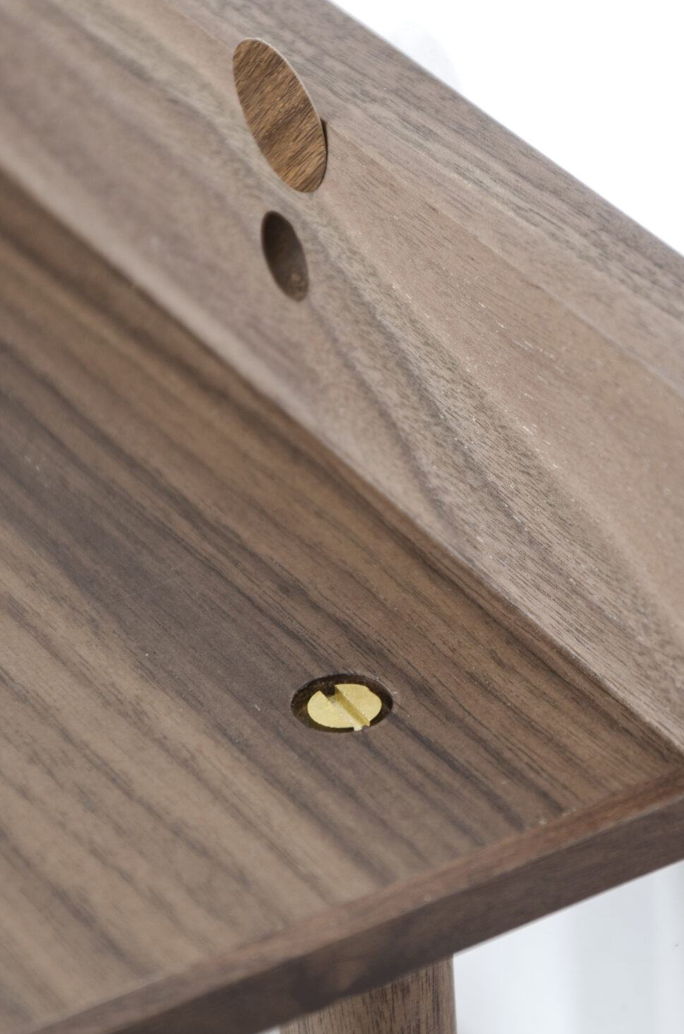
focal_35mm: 158
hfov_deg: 8.7
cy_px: 439
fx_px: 4517
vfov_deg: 13.0
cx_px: 445
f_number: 10
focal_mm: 75
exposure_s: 1/125
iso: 160
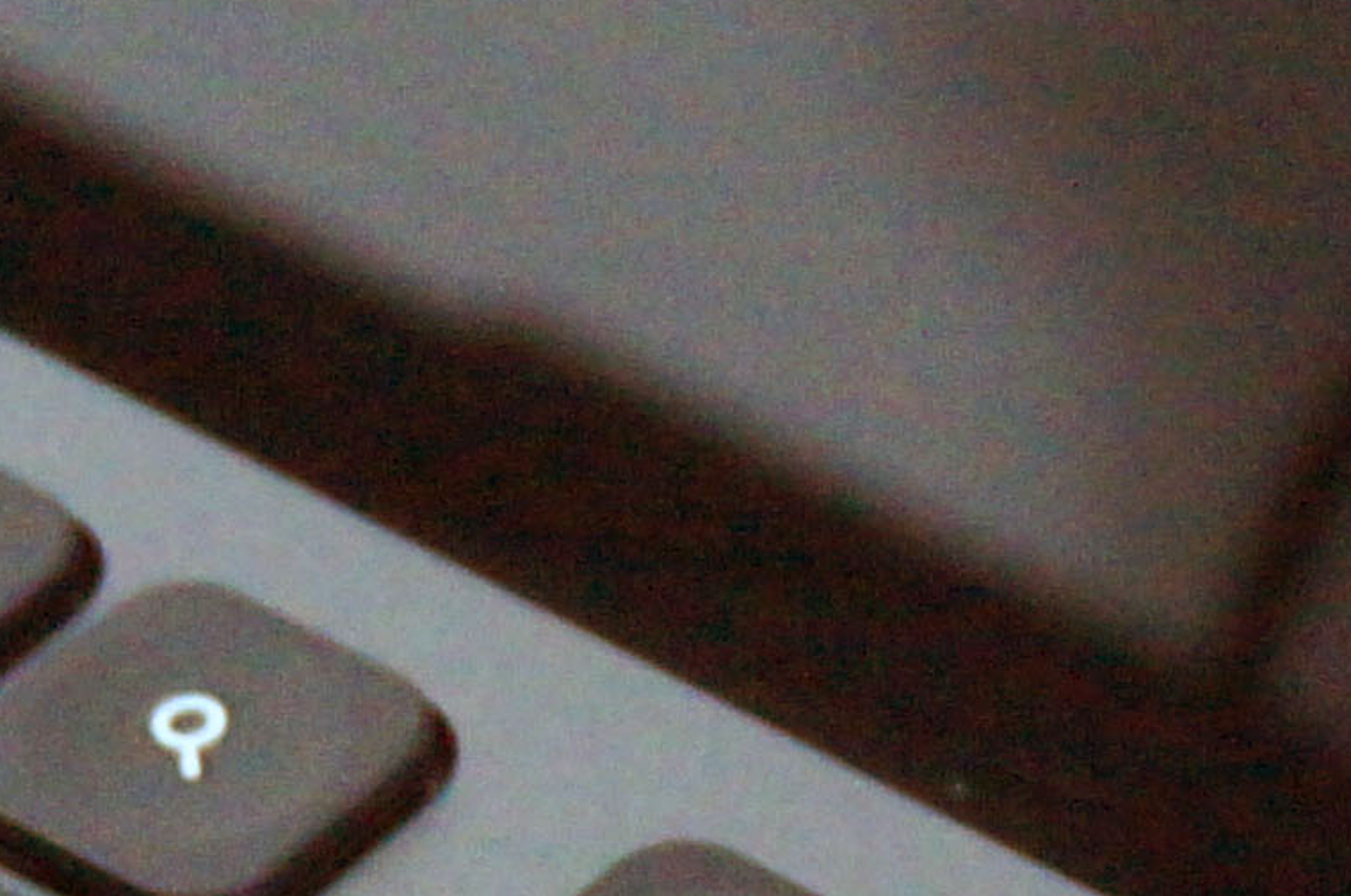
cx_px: 1161
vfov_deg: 4.1
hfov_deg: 6.2
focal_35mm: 330
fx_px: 12368
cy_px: 2007
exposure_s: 1/30
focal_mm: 34
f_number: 5
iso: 3200
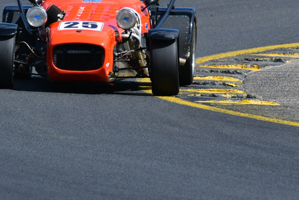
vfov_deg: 1.1
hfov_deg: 1.6
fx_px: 10625
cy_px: 40
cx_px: 198
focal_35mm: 1279
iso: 320
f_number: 10
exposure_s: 1/640
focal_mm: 500
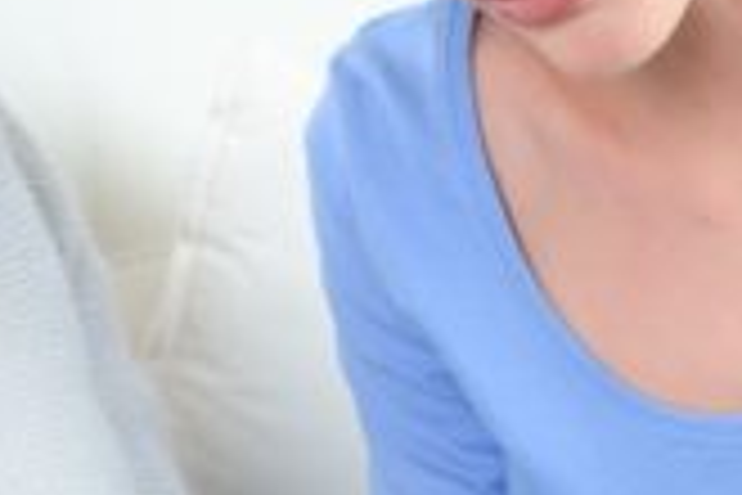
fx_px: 2844
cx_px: 301
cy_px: 112
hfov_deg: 14.9
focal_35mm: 138
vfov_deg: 9.9
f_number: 4
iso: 100
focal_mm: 35
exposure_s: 1/125
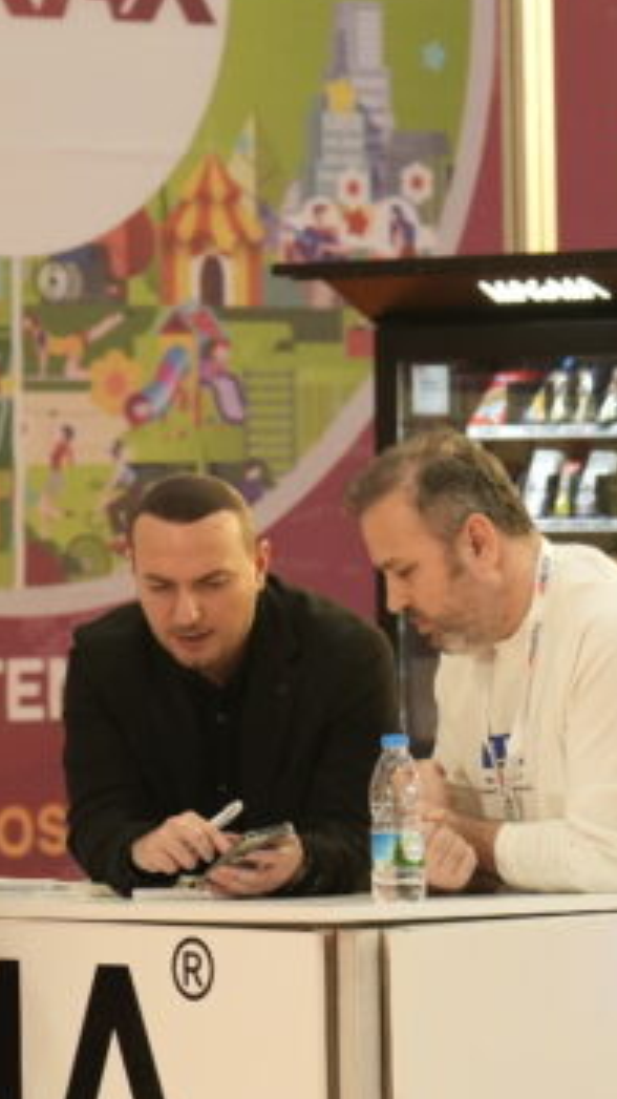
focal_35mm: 257
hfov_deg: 4.7
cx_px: 431
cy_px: 381
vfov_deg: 8.4
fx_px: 7484
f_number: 4.5
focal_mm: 82
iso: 1600
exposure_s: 1/125
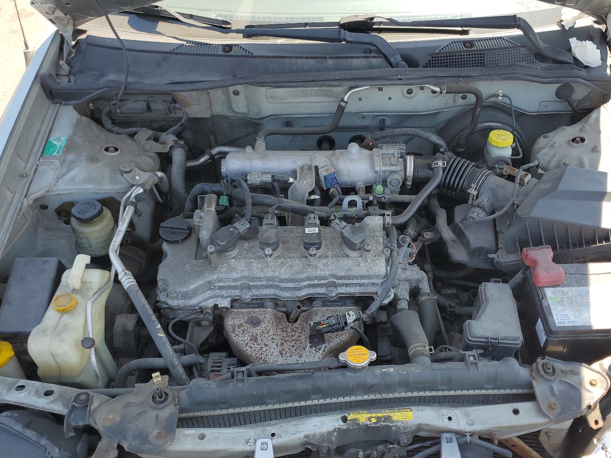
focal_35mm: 31
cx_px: 341
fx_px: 547
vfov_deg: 45.3
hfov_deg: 58.2
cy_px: 255
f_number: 1.5
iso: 50
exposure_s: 1/588
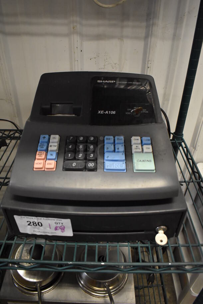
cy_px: 152
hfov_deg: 48.0
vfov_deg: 67.3
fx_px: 228
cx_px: 102
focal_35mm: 27
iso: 2800
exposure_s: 1/125
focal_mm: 18
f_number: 3.5
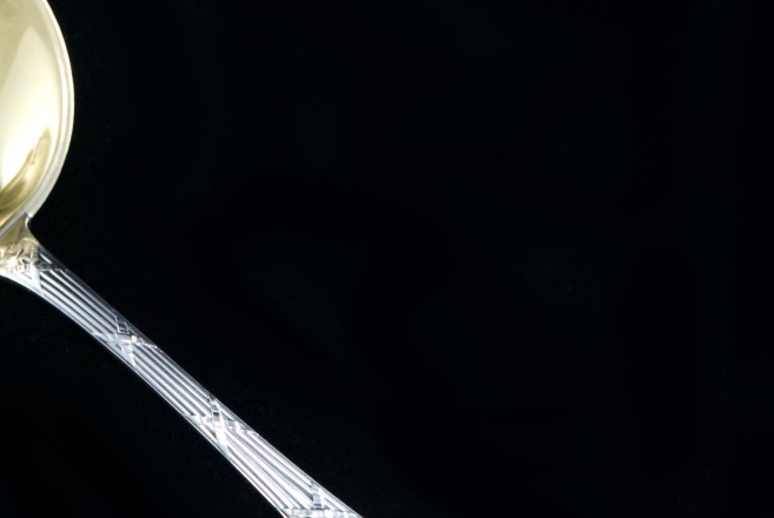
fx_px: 2949
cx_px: 131
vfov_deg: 10.0
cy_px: 337
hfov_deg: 14.8
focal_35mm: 137
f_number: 6.3
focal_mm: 50
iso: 500
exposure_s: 1/125
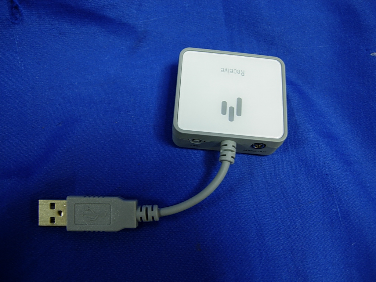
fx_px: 391
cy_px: 141
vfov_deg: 39.7
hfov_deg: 51.4
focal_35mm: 36
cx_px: 188
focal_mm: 7.5
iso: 50
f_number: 2.7
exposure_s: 1/10.3
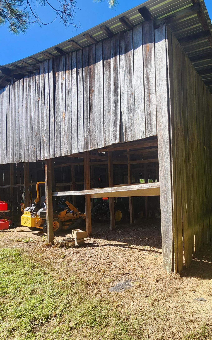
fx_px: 176
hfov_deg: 59.5
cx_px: 154
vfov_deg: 88.0
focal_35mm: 19
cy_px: 174
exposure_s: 1/607
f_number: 2.2
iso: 50
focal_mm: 2.2
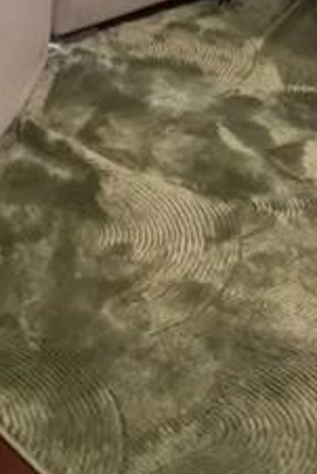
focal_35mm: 106
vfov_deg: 14.6
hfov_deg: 12.7
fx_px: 1398
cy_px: -562
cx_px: -36
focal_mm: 10
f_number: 8
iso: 1000
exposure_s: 1/30
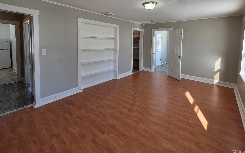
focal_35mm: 16
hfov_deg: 97.8
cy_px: 48
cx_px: 119
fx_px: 107
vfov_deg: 68.7
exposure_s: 1/120
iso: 50
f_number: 1.9
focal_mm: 2.2
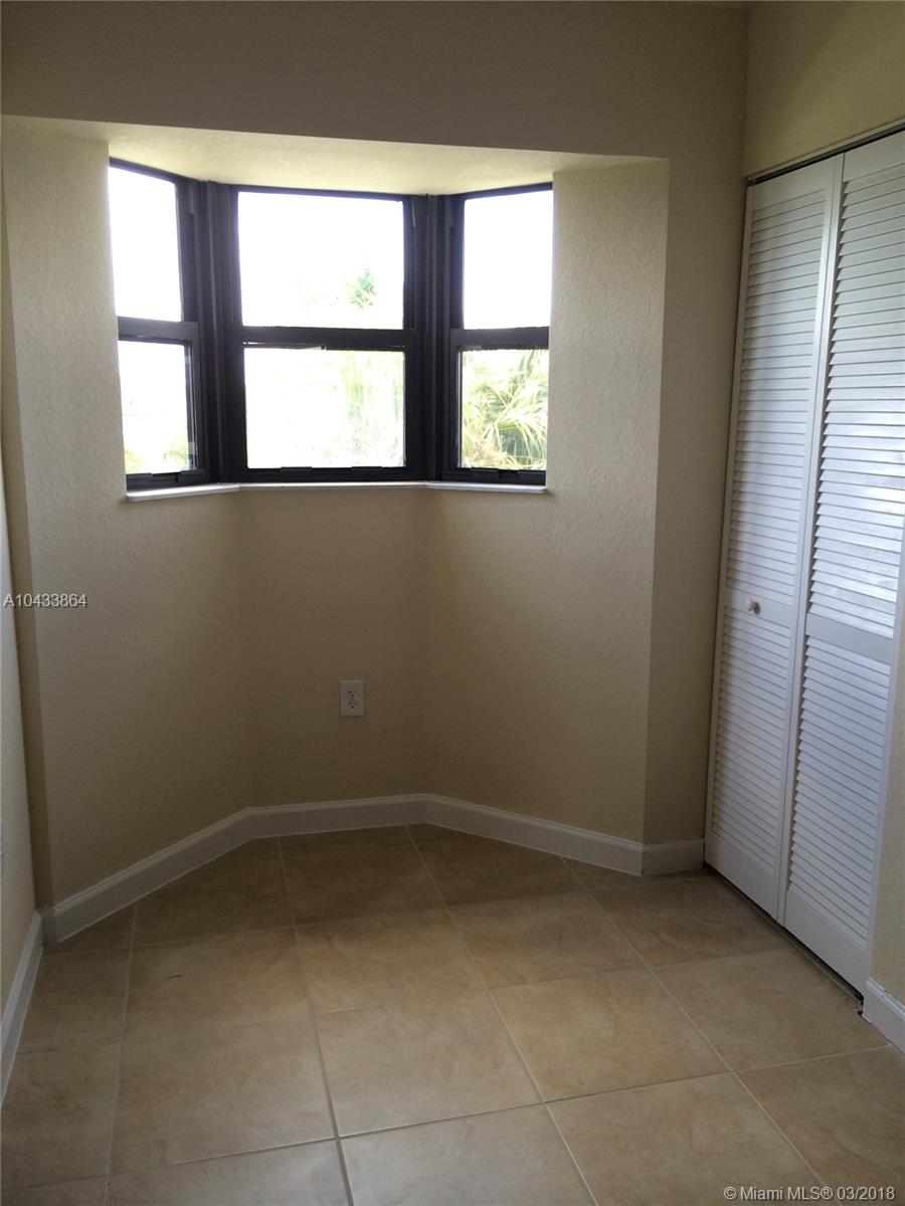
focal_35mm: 30
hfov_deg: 46.8
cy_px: 603
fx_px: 1046
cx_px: 452
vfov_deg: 60.0
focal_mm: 4.12
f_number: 2.2
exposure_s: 1/30
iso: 50
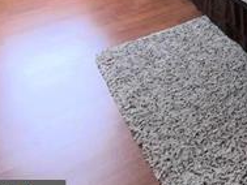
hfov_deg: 17.0
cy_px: -134
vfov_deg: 13.6
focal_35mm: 99
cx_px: 421
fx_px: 707
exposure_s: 1/120
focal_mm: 4.2
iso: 80
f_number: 1.6
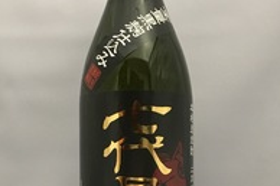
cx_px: 136
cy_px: 156
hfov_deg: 35.7
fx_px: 435
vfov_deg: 23.7
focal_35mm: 56
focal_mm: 4.15
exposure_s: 1/15
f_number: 2.2
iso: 250
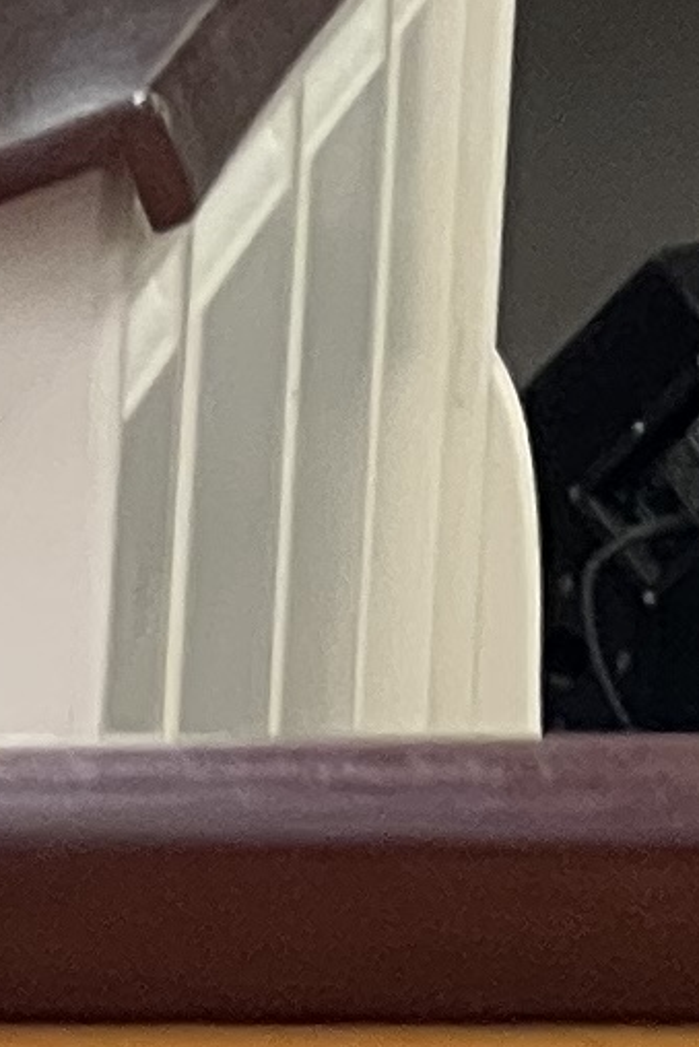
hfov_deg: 3.1
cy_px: -1933
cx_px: 2742
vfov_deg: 4.6
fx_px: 12485
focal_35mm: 429
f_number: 2
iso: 200
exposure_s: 1/120
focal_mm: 6
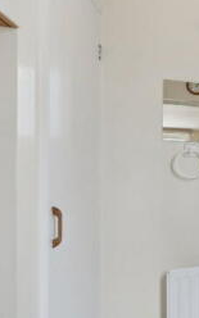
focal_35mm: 43
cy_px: 172
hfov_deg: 18.3
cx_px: 409
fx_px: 373
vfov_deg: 46.2
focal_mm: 16
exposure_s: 1/5
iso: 320
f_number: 5.6
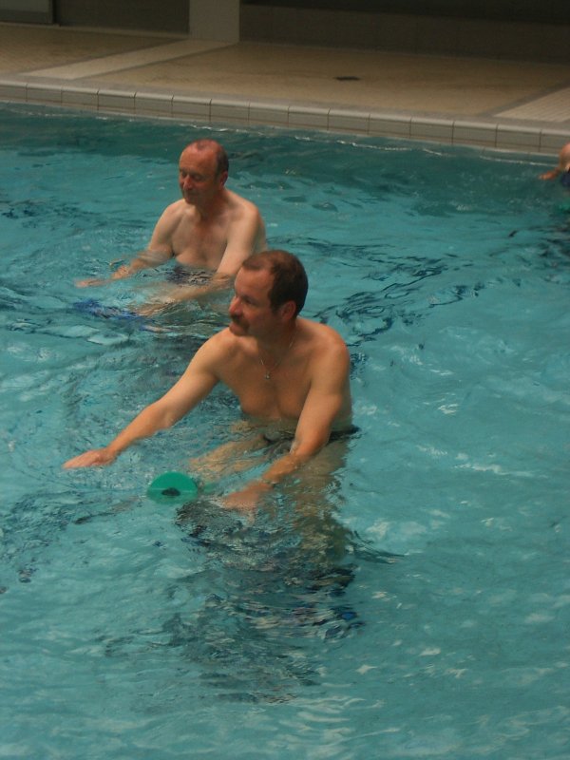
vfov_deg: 22.3
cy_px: 380
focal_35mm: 88
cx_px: 285
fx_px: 1932
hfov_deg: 16.8
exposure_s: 1/40
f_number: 4.4
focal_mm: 14.6
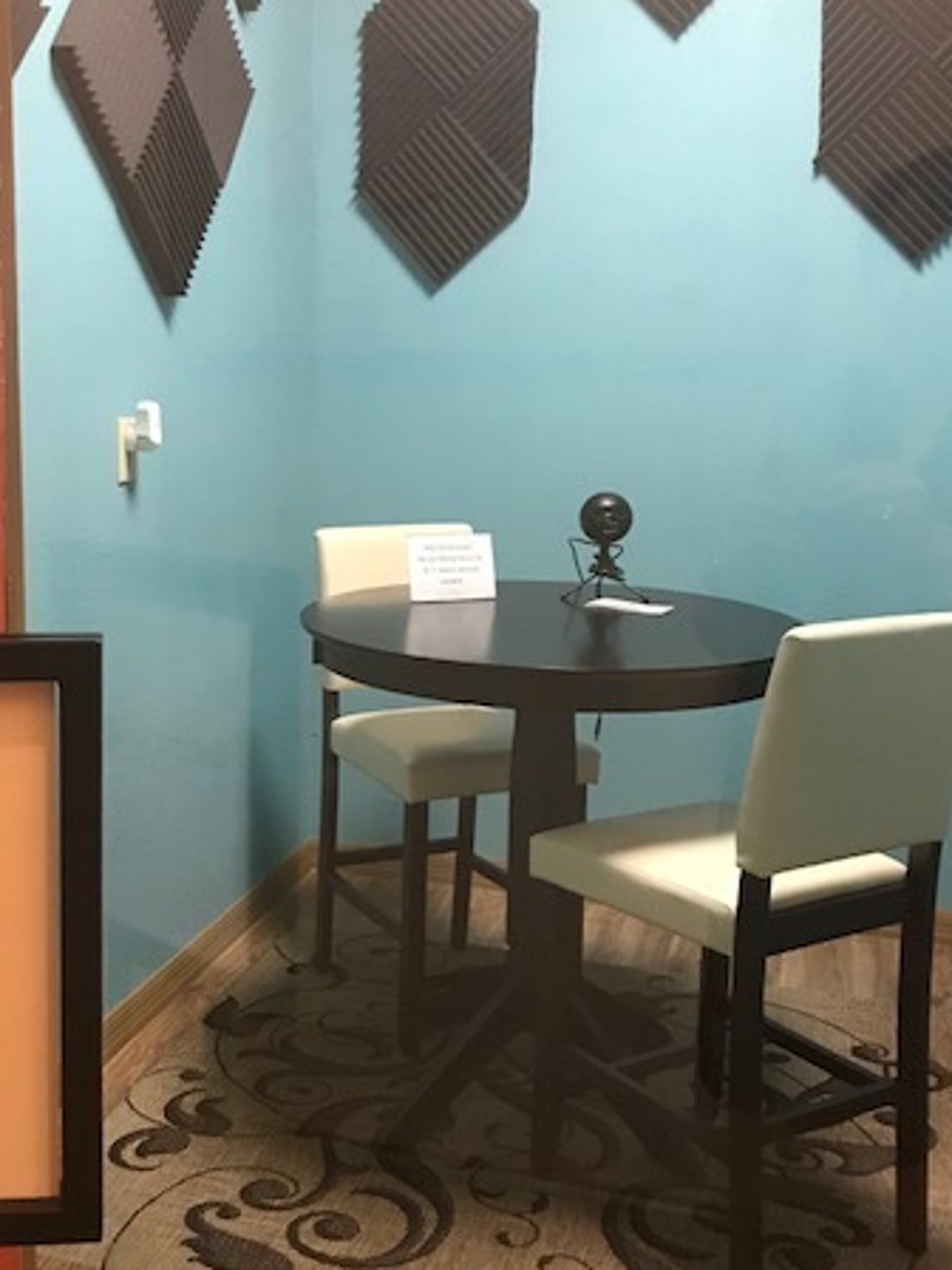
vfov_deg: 46.8
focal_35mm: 40
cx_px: 280
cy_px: 632
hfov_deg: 35.4
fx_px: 1467
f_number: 1.8
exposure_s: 1/15
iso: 80
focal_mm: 3.99
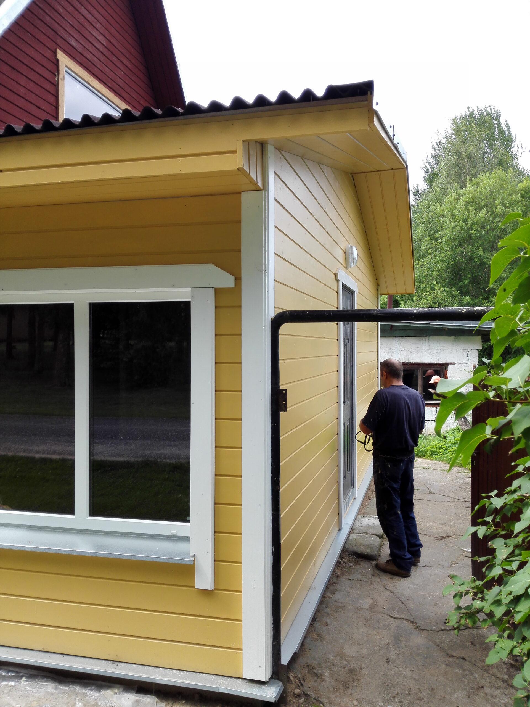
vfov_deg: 63.4
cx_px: 265
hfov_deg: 49.7
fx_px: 572
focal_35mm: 28
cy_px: 354
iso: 50
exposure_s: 1/376
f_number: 2
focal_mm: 3.79
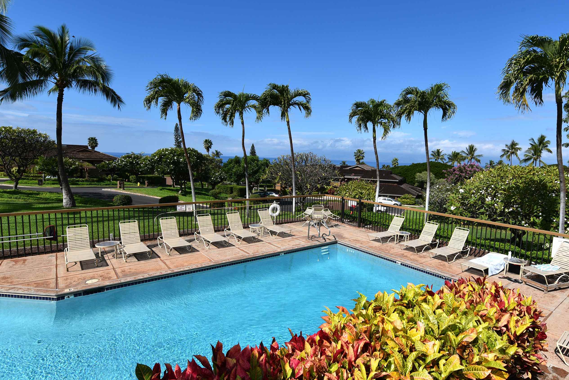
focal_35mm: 17
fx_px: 269
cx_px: 309
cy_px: 216
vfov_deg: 70.1
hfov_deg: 93.0
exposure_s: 1/200
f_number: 13
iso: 100
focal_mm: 14
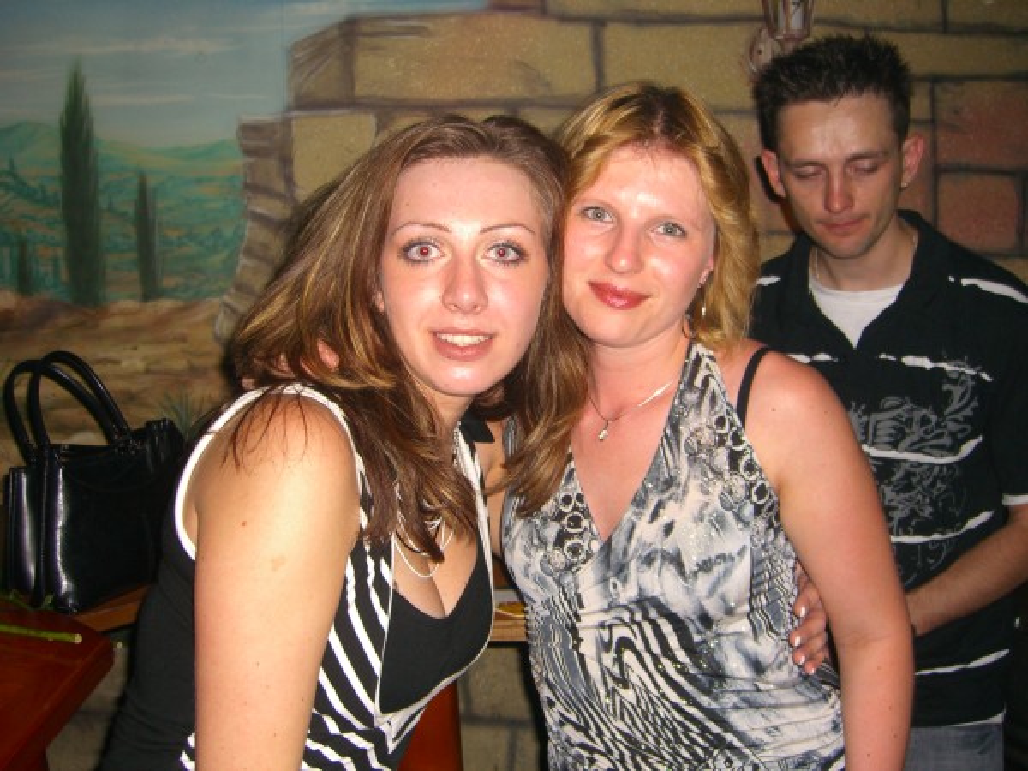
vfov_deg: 37.7
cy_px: 386
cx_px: 514
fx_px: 1128
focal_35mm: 38
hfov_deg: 49.0
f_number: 2.8
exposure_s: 1/60
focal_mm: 7.9
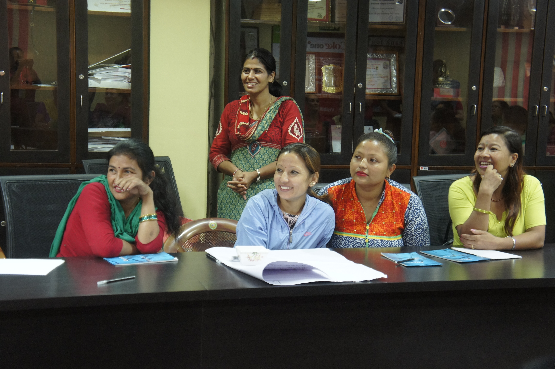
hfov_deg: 34.2
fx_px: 901
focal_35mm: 58
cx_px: 278
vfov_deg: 23.2
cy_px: 184
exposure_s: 1/13
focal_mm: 39
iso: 1600
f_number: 4.5
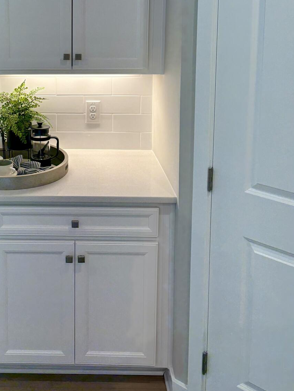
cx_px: 48
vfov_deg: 39.1
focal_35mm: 46
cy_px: 61
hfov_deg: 30.6
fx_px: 521
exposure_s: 1/161
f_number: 1.6
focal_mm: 5.96
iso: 64
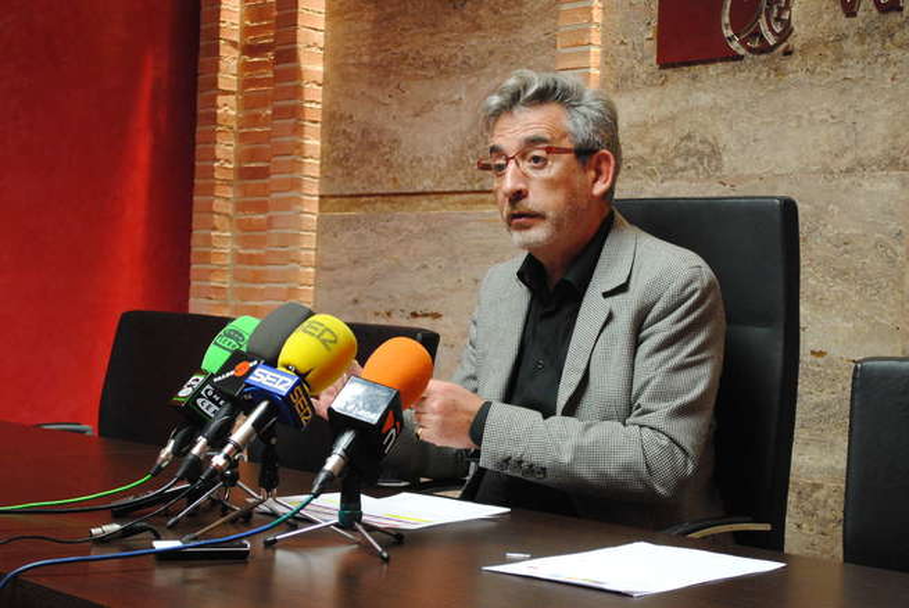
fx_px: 1668
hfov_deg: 30.5
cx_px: 454
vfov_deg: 20.7
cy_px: 304
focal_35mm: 66
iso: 1000
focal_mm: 44
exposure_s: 1/30
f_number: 5.3
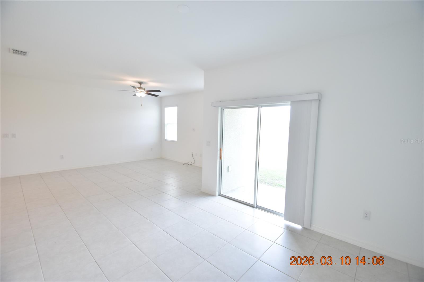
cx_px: 212
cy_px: 141
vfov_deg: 77.3
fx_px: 177
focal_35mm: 15
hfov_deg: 100.4
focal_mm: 10
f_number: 3.5
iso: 800
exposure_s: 1/180
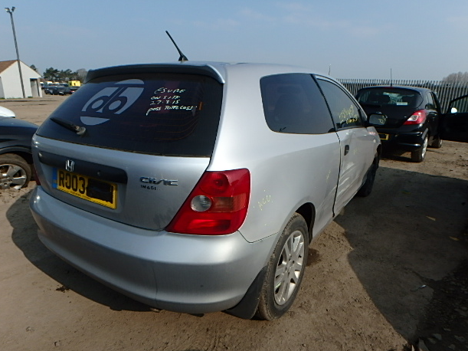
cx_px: 234
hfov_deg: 76.4
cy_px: 180
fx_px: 297
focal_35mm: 22
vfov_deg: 61.1
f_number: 6
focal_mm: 3.7
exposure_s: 1/500
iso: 125
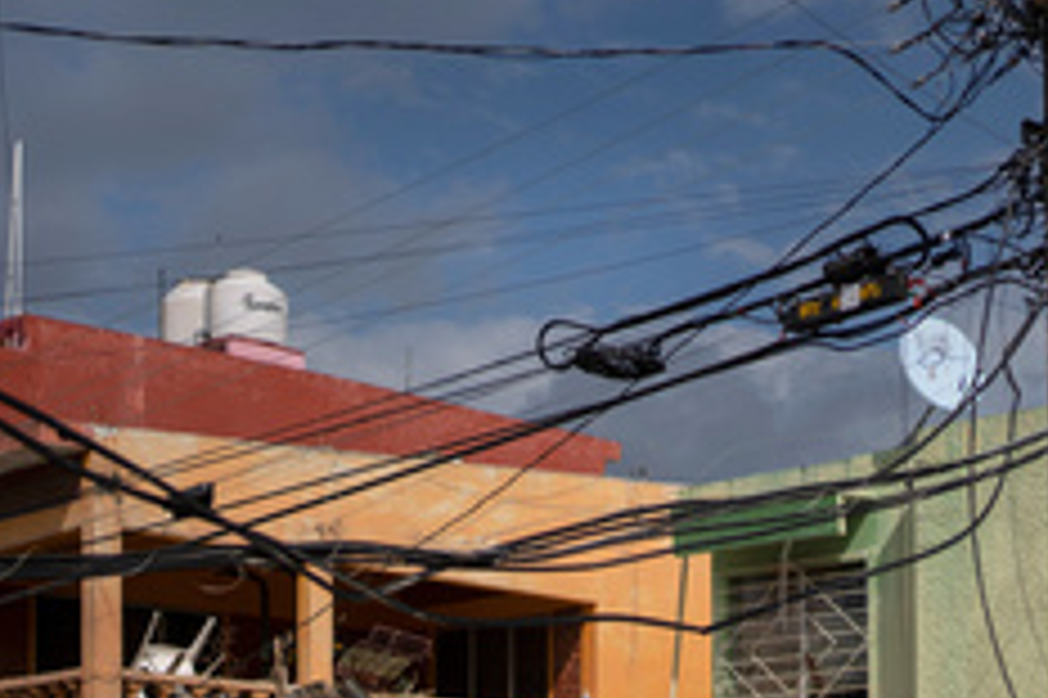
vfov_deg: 17.2
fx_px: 2240
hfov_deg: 25.7
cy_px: 736
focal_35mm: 77
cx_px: 882
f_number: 1.8
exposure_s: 1/5000
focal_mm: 35
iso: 50
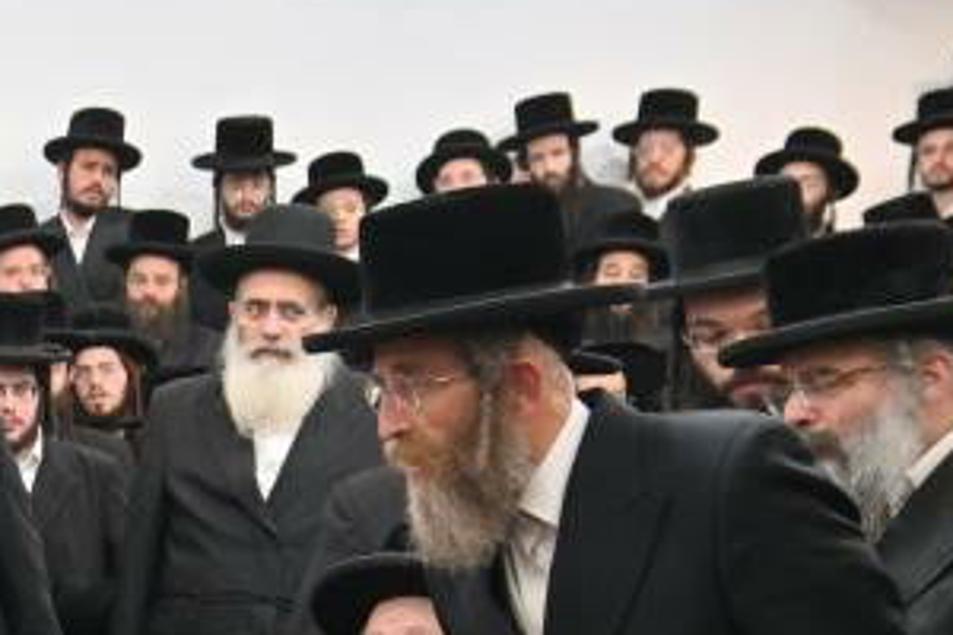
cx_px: -435
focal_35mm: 82
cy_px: 637
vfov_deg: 16.3
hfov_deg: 21.3
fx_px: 2171
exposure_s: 1/200
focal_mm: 24
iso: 640
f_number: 4
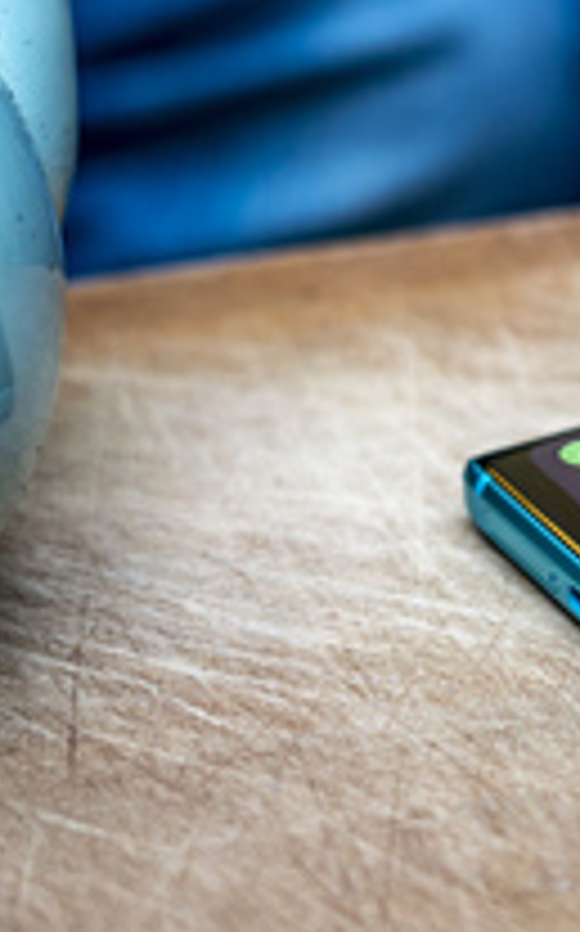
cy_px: 443
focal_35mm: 151
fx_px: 3827
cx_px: 1138
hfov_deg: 8.3
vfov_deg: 13.9
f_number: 2.8
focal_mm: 50
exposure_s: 1/100
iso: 400
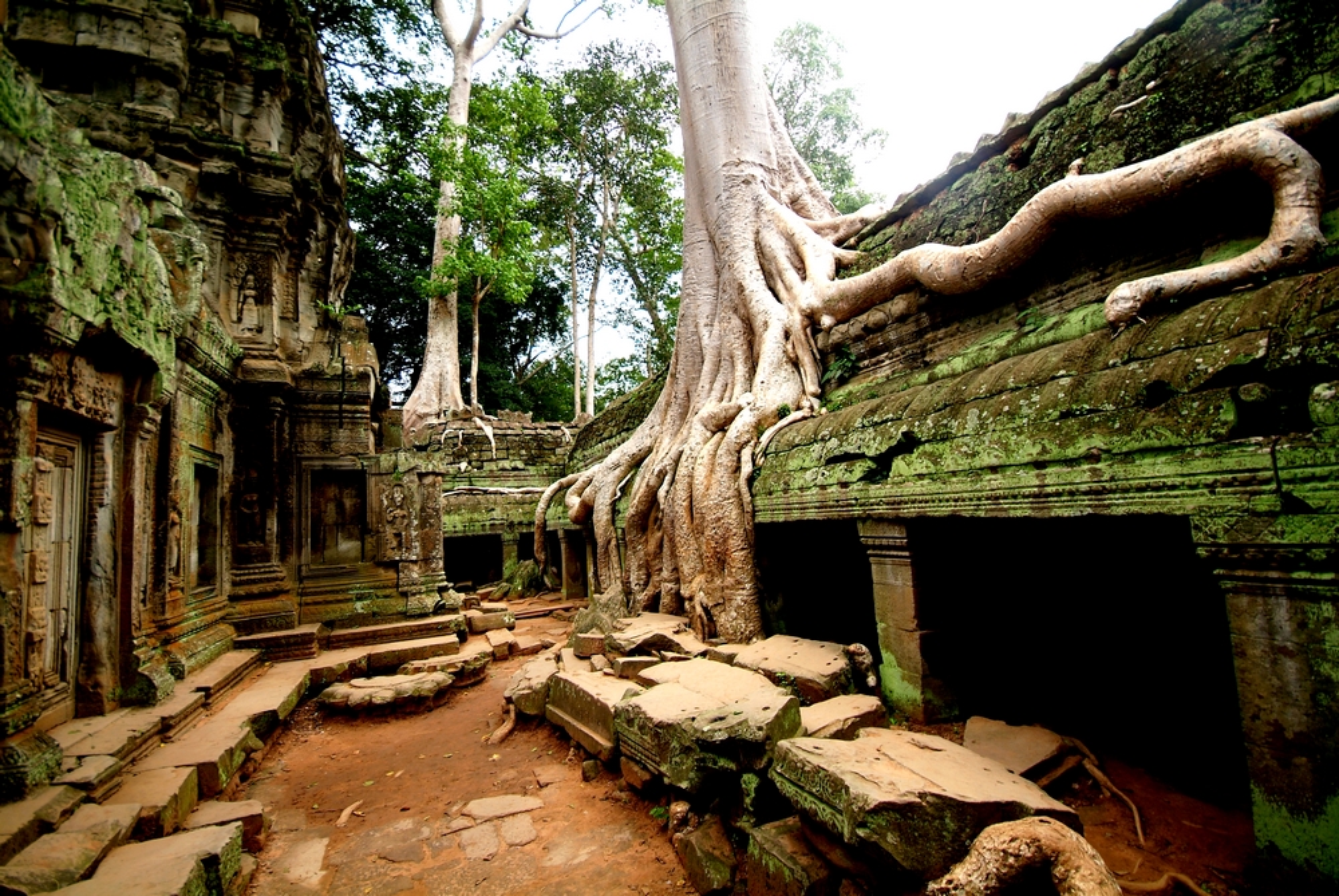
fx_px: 558
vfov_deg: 77.5
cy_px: 448
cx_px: 670
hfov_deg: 100.3
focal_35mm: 15
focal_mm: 10
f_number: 4.8
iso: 100
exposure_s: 1/90
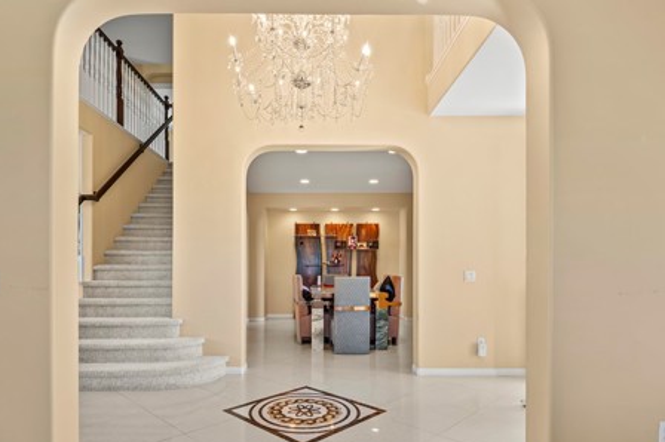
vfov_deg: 61.5
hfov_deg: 83.9
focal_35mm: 20
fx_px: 369
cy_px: 257
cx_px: 309
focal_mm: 14
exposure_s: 1/5
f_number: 9
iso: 640
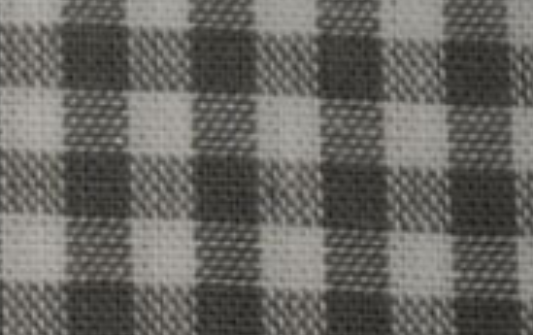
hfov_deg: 6.3
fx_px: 4655
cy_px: 226
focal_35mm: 320
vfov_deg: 4.1
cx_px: -603
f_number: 5.3
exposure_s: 1/60
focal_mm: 48
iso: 450
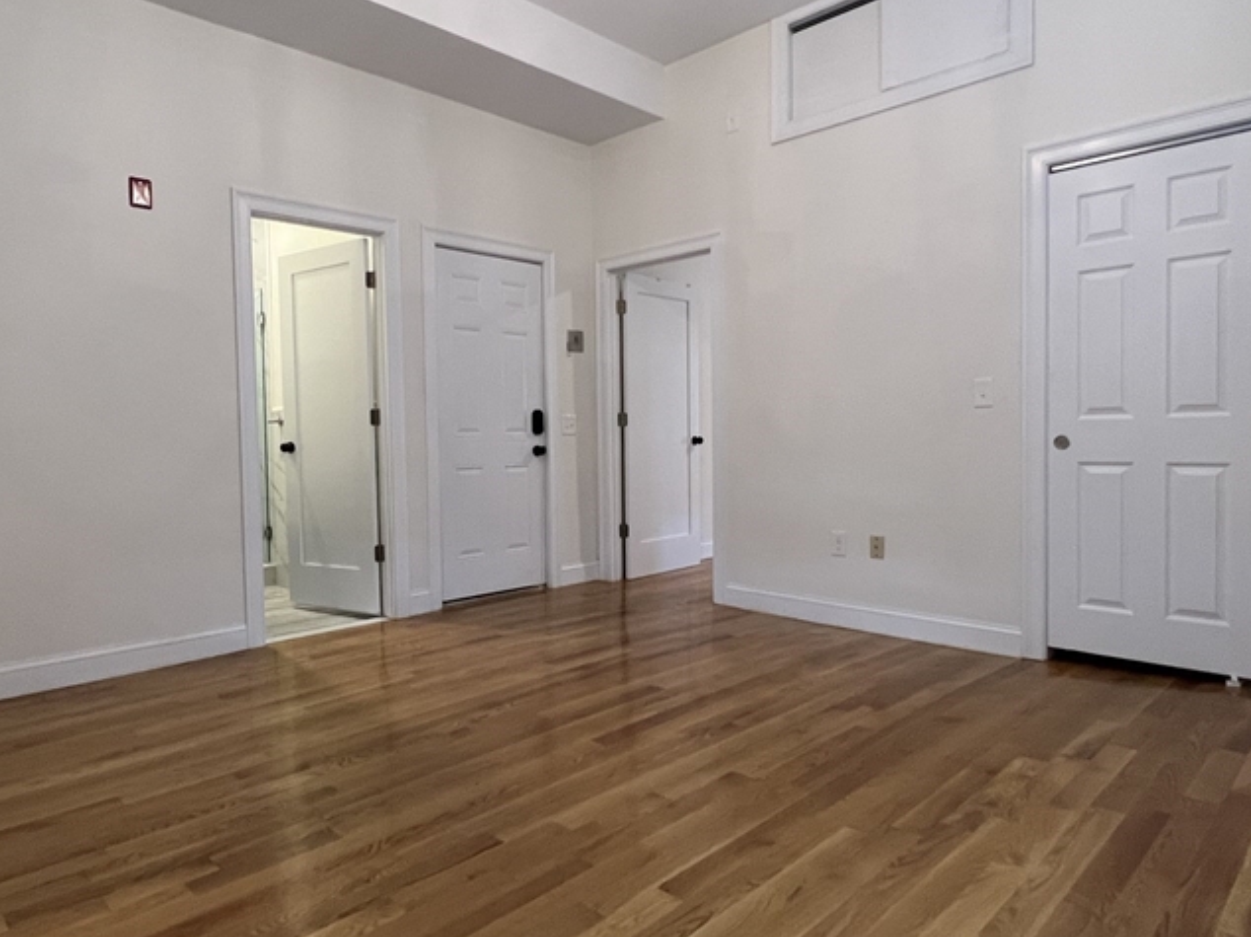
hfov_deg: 78.7
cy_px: 462
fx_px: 759
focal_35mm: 21
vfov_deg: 63.4
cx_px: 552
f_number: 1.8
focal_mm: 1.57
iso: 250
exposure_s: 1/60
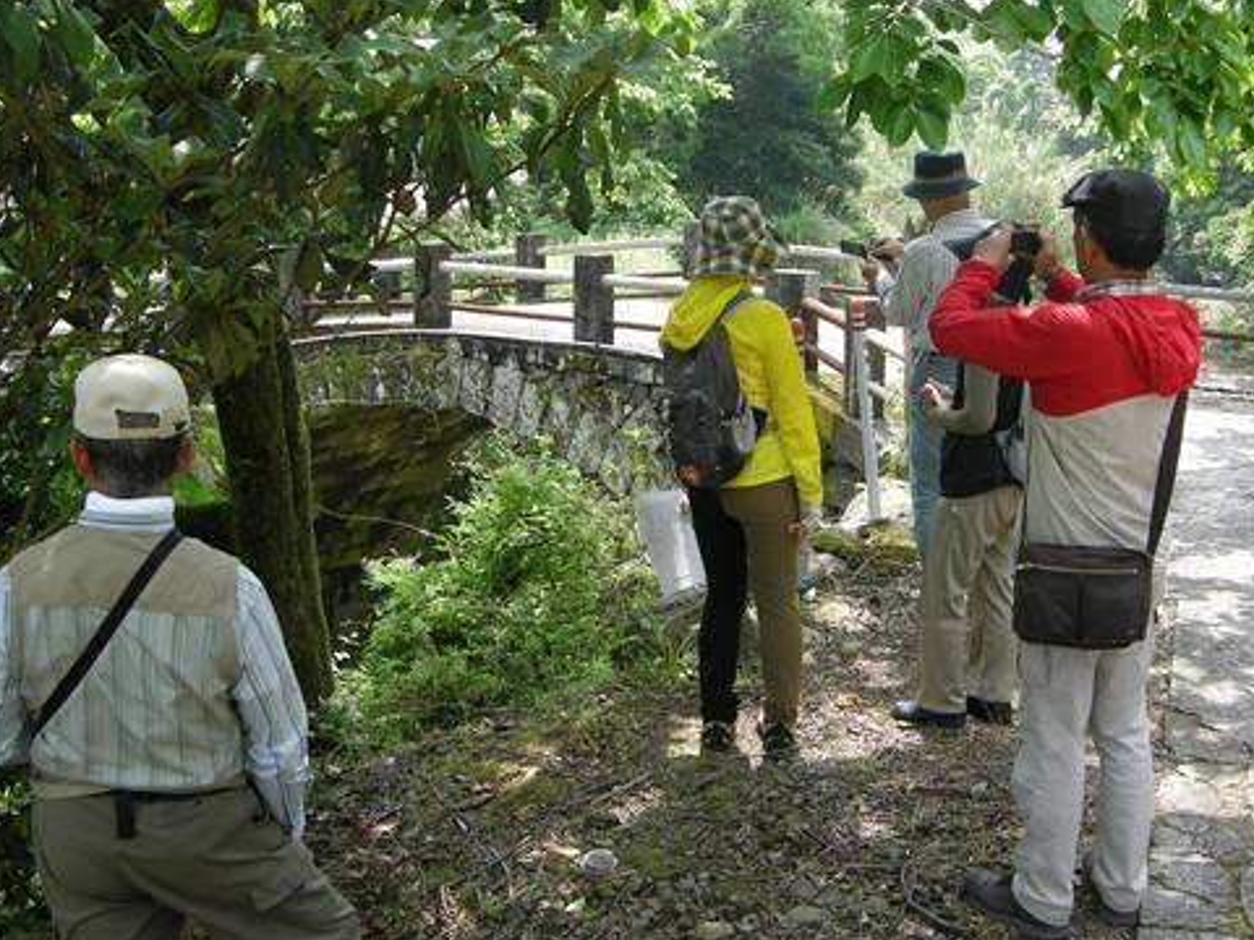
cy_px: 366
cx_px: 653
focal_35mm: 48
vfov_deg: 30.2
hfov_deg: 39.6
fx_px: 1739
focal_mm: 7.5
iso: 64
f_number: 3.8
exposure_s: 1/105
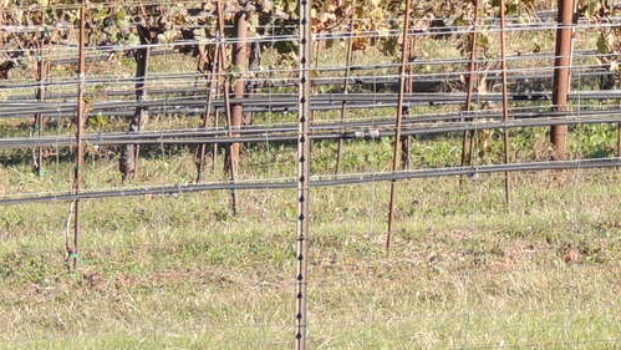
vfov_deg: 1.7
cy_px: -177
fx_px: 11513
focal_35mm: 699
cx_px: 642
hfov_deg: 3.1
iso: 100
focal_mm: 44.5
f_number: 4.7
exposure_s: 1/200
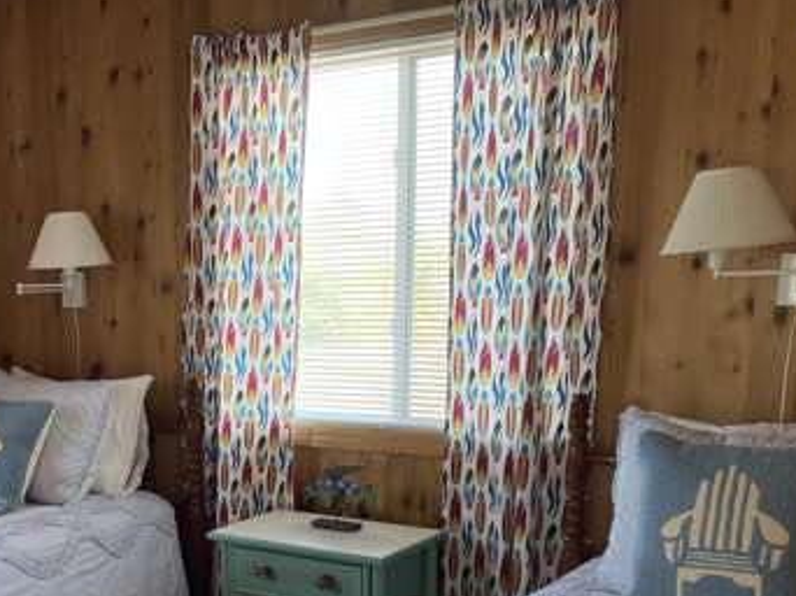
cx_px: 169
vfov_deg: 27.3
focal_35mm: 52
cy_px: 503
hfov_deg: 35.7
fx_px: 1195
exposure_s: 1/120
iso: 125
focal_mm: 4.25
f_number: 1.8
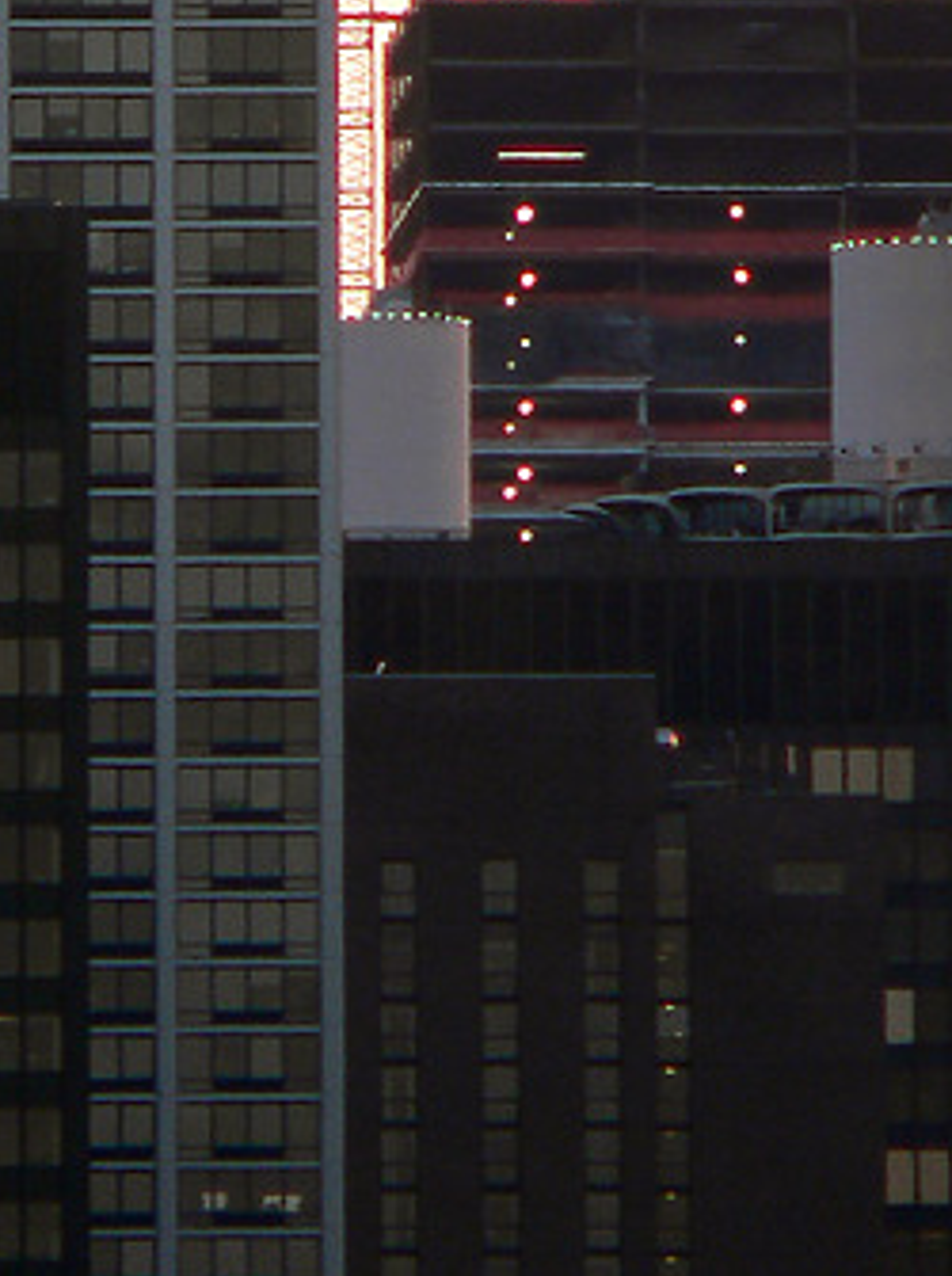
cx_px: 657
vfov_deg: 1.7
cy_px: -11
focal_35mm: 1161
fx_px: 42709
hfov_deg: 1.3
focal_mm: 72
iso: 80
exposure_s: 1/100
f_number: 2.8
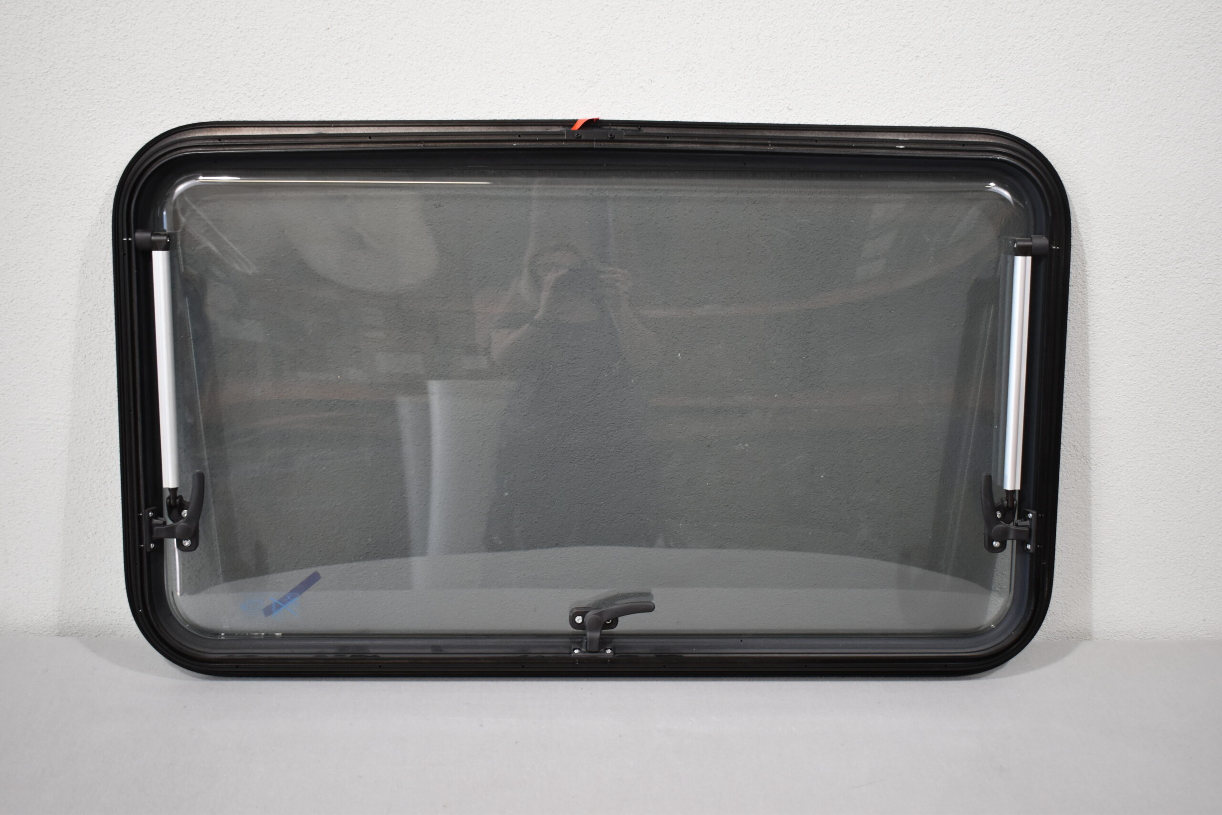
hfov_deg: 45.0
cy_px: 408
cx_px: 611
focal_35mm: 44
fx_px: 1477
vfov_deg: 30.9
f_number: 4.2
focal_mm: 29
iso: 800
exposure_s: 1/160
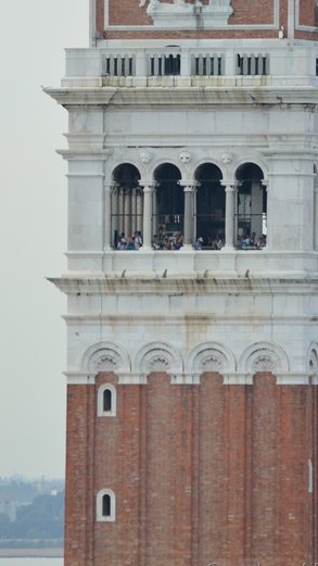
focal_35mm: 843
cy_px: 218
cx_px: 207
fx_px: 12639
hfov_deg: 1.4
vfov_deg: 2.6
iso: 250
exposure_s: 1/640
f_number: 5.6
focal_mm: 400
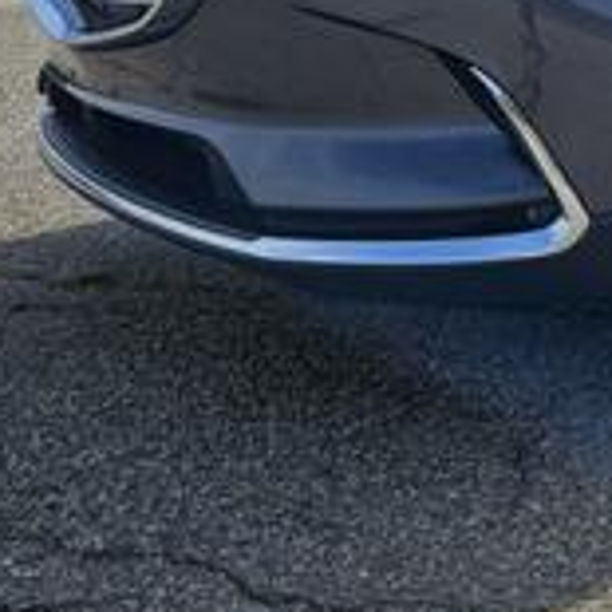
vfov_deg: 24.6
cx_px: 845
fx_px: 1320
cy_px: -36
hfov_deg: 22.6
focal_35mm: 66
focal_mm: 5.4
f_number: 1.8
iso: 25
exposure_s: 1/2531
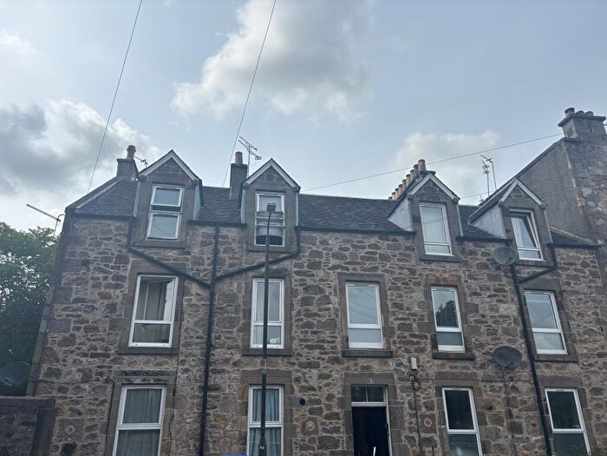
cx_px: 304
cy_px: 228
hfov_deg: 67.3
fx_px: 456
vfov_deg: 53.1
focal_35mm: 26
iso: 50
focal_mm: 5.96
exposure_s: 1/6329
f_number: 1.6
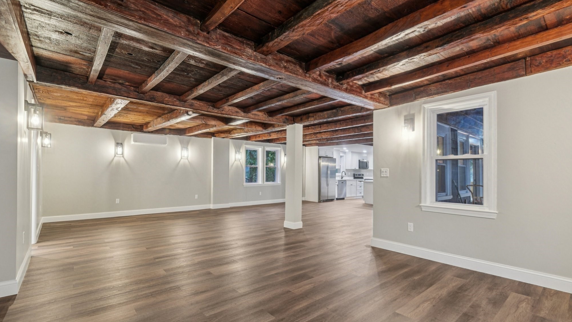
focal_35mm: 16
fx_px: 243
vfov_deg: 67.0
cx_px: 283
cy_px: 175
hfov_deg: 99.4
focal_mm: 10
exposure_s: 1/4
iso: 400
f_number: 5.6
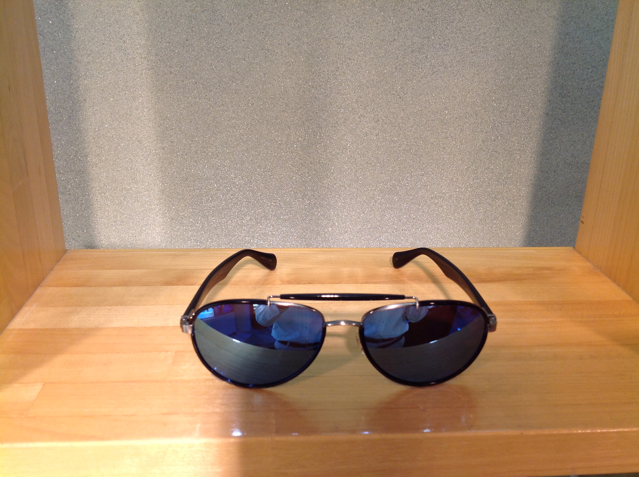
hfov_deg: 52.7
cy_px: 238
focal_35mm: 35
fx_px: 645
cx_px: 320
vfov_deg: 40.6
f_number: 2.4
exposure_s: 1/50
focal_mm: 4.28
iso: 80
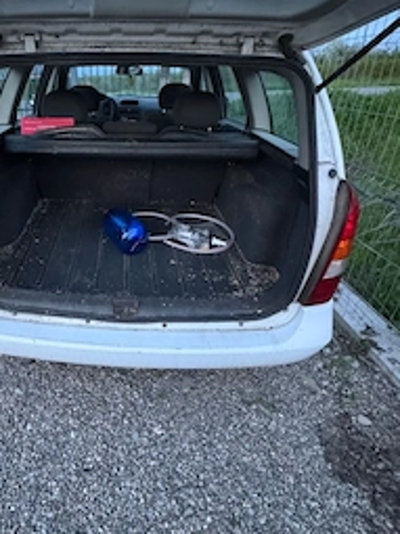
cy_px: 247
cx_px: 105
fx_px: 339
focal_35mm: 22
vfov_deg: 76.3
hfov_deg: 58.2
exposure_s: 1/46
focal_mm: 2.22
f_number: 2.2
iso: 1250
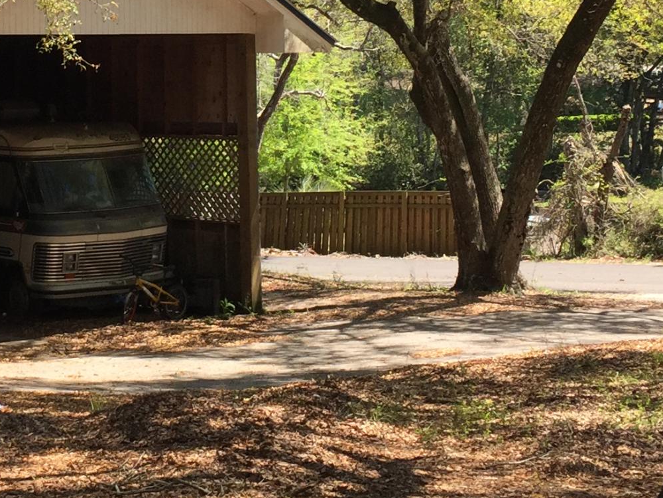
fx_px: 1666
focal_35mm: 87
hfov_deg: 22.1
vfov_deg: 16.6
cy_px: 11
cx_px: 94
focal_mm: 4.15
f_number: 2.2
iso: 32
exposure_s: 1/694
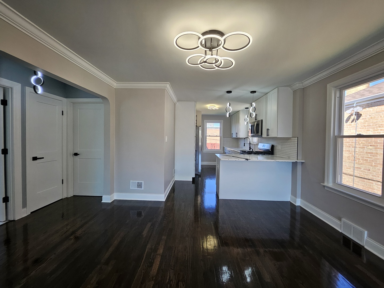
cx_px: 192
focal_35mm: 13
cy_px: 144
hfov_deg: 106.2
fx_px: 144
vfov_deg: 89.9
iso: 50
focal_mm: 1.74
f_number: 2.2
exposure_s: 1/120
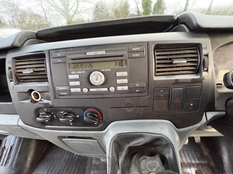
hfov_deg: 102.1
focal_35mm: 14
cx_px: 116
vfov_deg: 85.7
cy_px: 87
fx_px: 94
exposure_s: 1/60
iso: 640
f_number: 2.2
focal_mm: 2.22
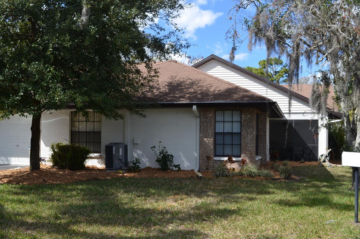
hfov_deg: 48.0
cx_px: 179
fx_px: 405
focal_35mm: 41
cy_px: 127
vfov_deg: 32.8
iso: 160
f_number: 8
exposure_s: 1/250
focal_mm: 25
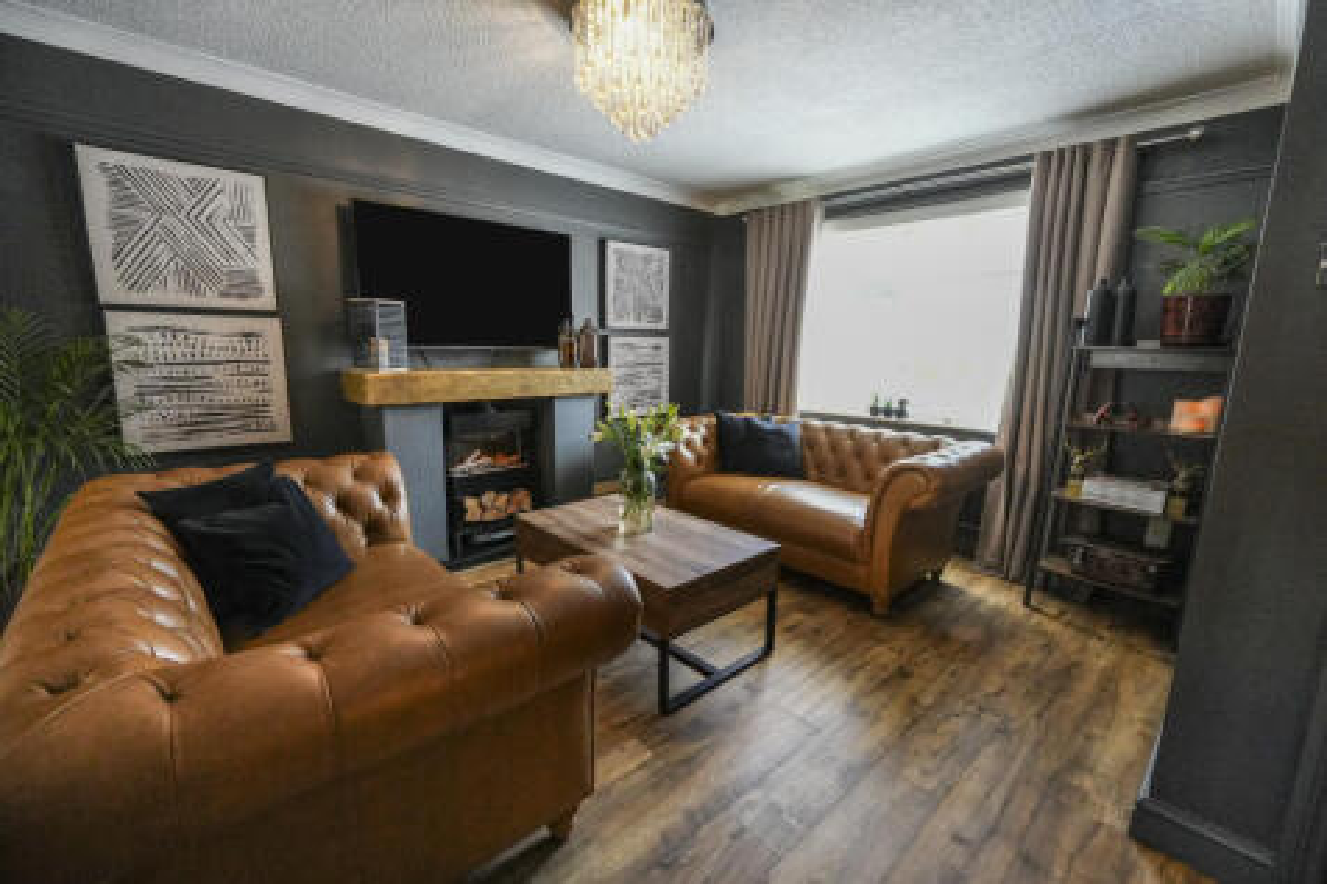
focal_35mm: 15
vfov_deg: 77.3
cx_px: 664
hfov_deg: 100.4
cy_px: 442
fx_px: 553
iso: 2500
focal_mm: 10
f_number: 4
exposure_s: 1/160
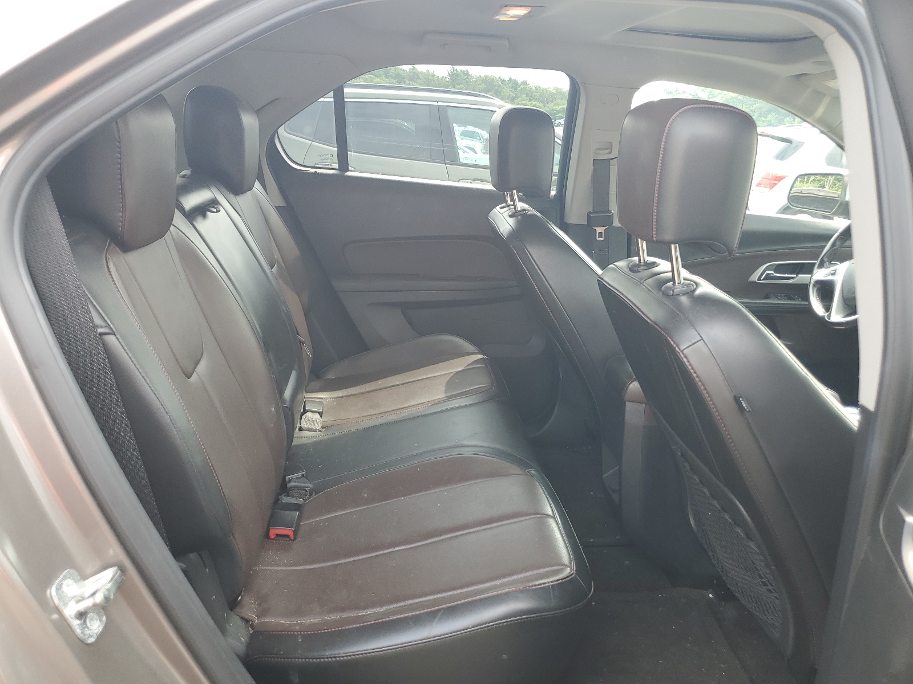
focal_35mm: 26
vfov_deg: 53.1
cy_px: 342
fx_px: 686
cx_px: 456
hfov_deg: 67.3
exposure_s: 1/135
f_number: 1.5
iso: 50
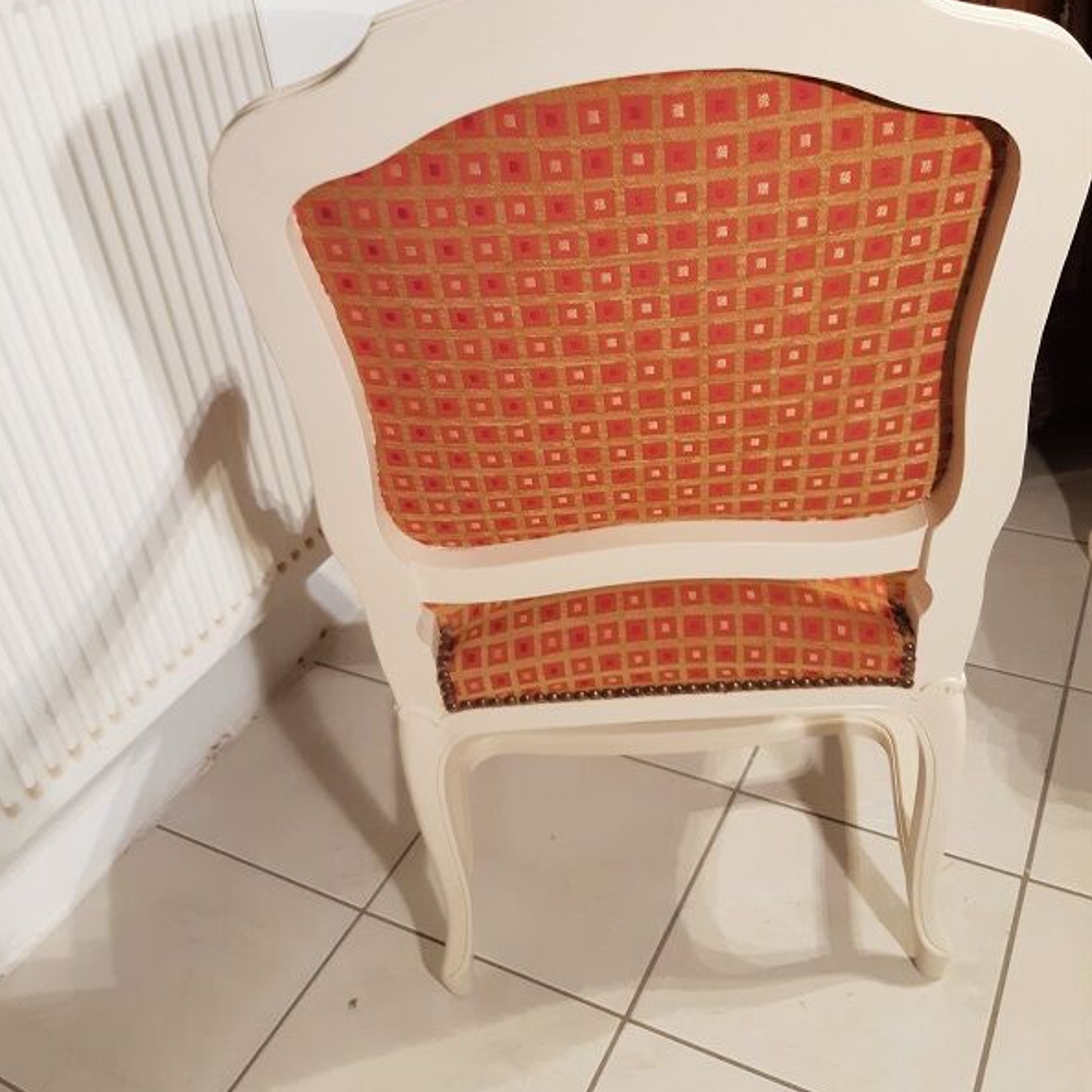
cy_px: 479
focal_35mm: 31
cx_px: 541
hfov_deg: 52.5
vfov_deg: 52.4
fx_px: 1106
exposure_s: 1/50
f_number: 1.7
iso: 80
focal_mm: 3.93
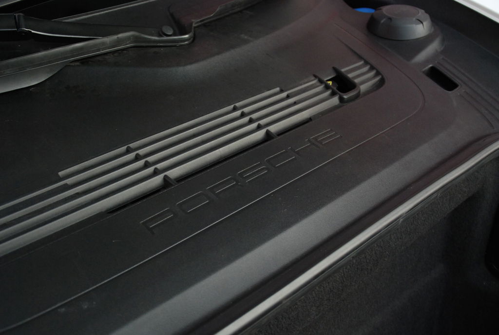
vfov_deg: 32.0
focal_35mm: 42
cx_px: 250
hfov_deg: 46.3
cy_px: 168
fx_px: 583
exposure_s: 1/400
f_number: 4
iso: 800
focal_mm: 28
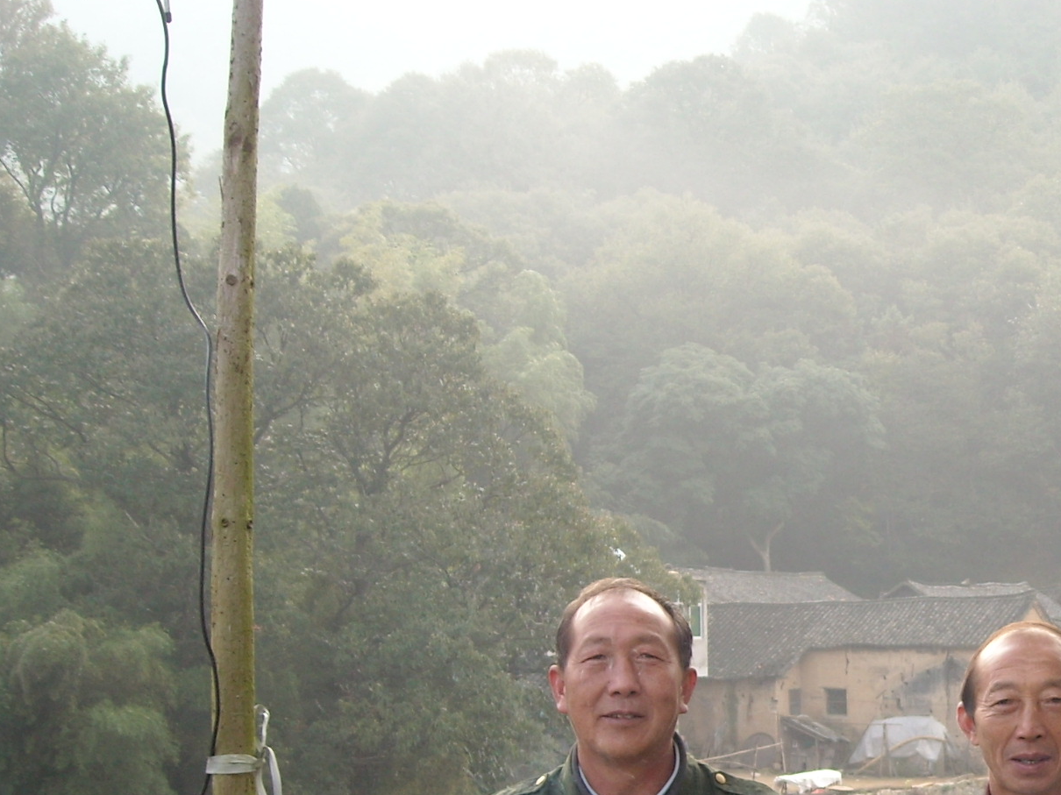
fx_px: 2298
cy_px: 713
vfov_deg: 19.3
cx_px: 1035
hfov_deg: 24.9
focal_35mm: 75
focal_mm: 5.7
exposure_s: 1/125
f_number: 2.8
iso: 64
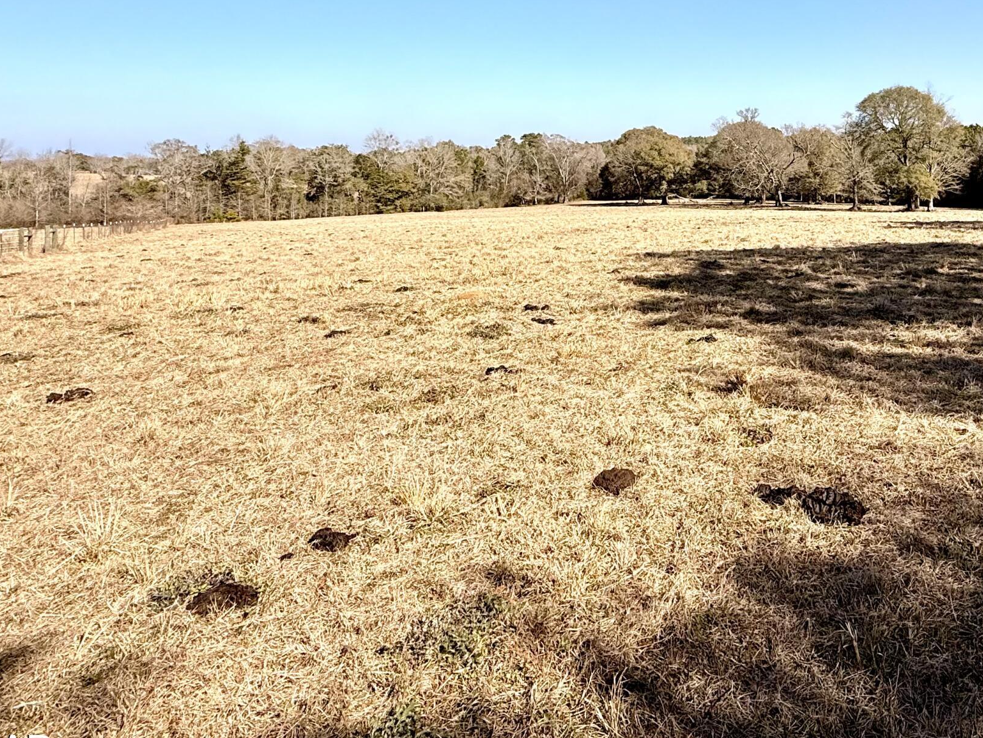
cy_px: 127
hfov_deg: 63.4
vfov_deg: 49.4
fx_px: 738
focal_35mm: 26
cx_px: 735
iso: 50
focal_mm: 2.22
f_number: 2.2
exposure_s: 1/2237
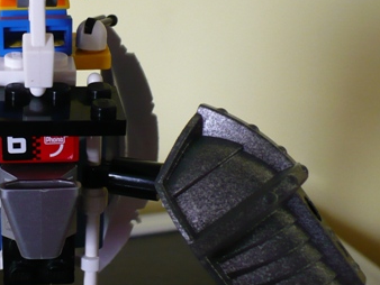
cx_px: 45
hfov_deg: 26.9
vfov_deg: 21.0
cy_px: 113
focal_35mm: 70
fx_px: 769
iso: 200
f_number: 2.8
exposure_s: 1/30
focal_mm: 6.1
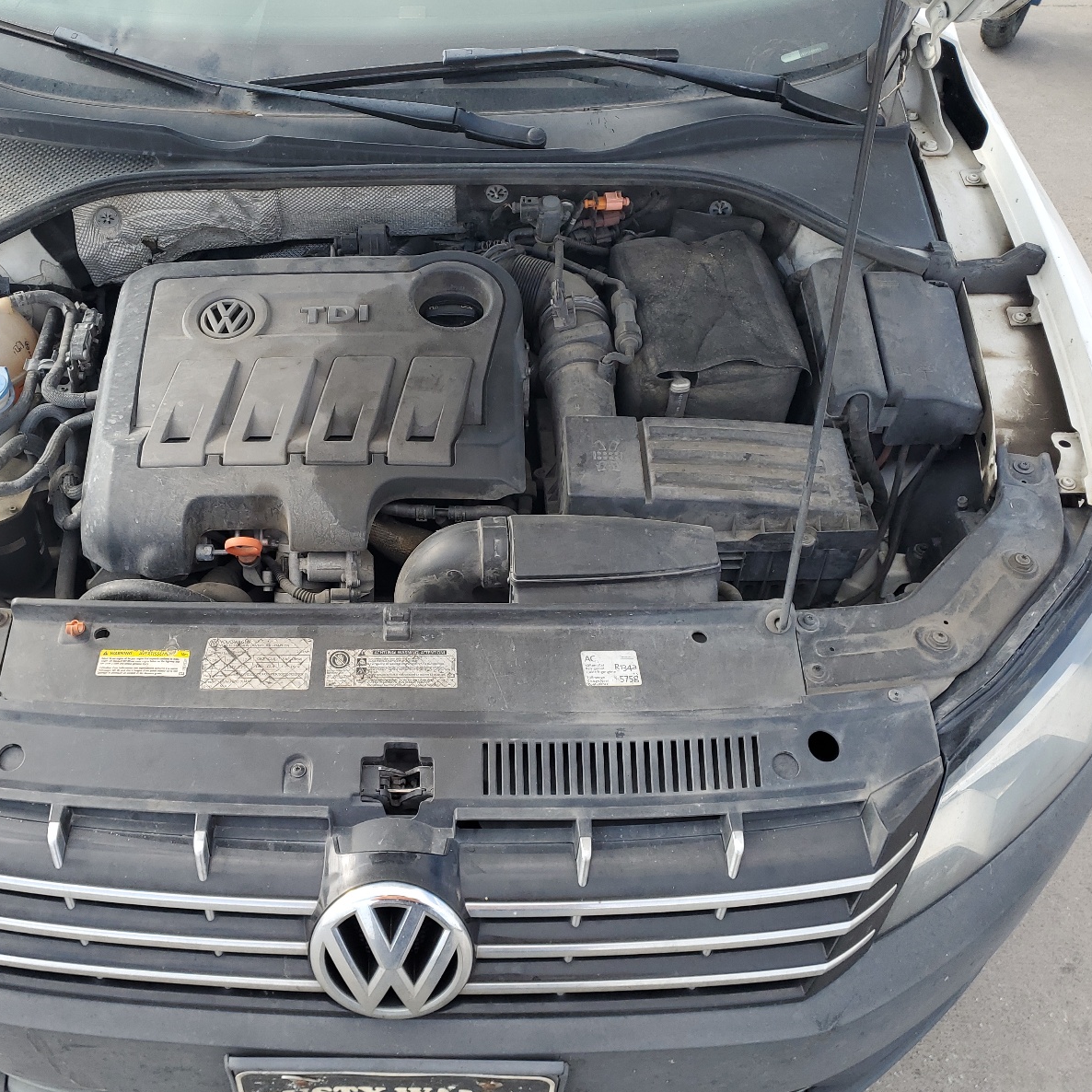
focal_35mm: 31
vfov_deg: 52.5
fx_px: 1106
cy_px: 552
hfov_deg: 51.9
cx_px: 404
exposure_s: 1/625
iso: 50
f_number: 1.5
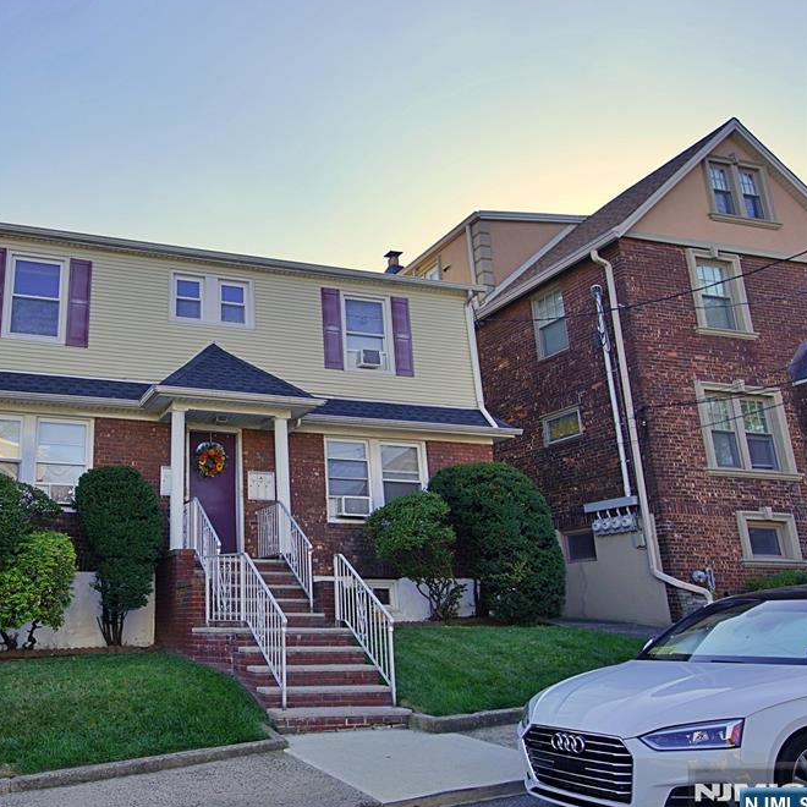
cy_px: 405
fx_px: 765
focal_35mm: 29
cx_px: 187
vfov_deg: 55.6
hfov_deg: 52.8
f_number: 6.3
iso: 100
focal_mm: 22
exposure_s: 1/200
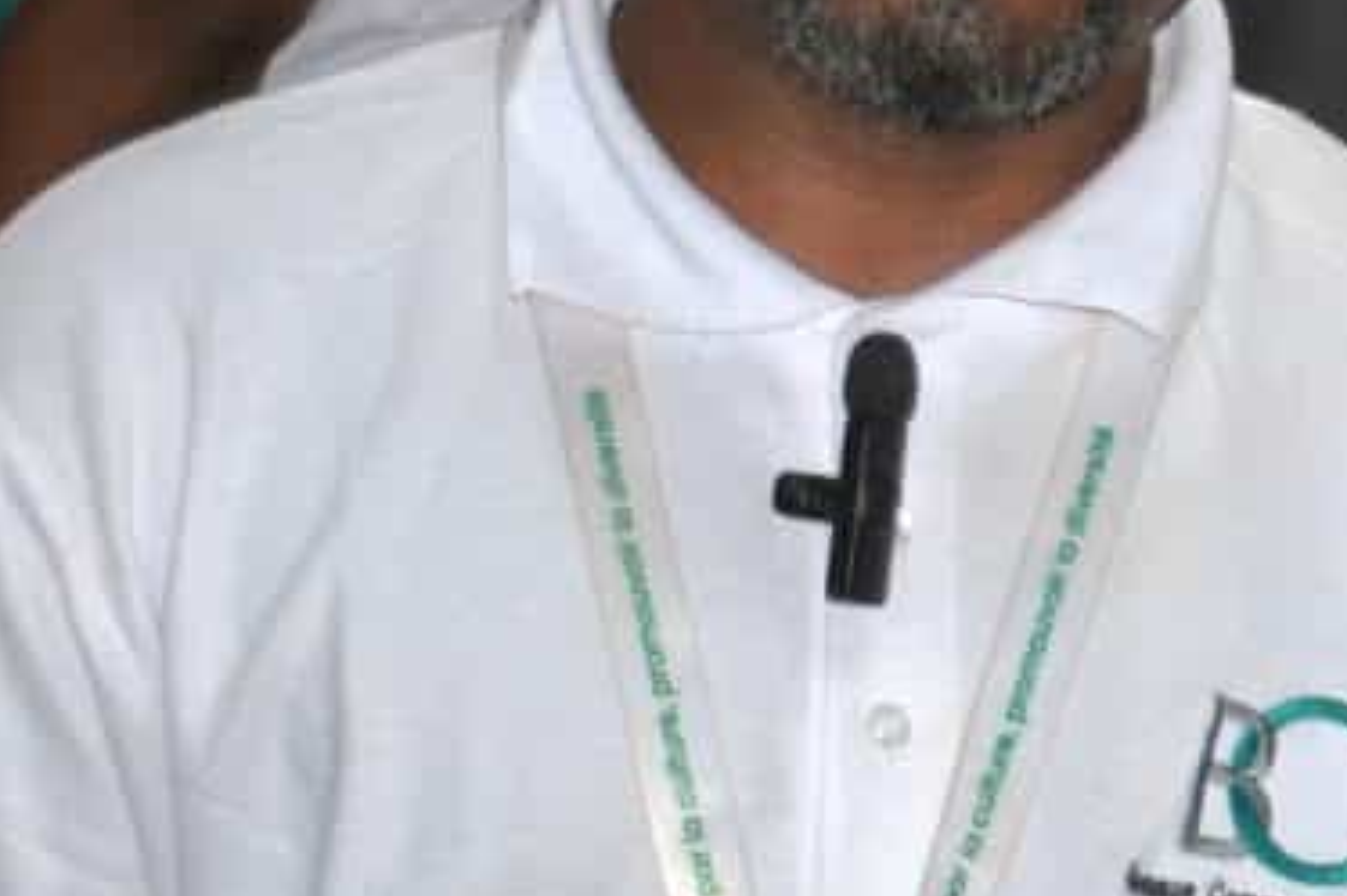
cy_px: 113
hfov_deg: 9.1
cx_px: 2237
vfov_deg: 6.3
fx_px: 8190
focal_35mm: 219
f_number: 4
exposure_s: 1/60.2
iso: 100
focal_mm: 27
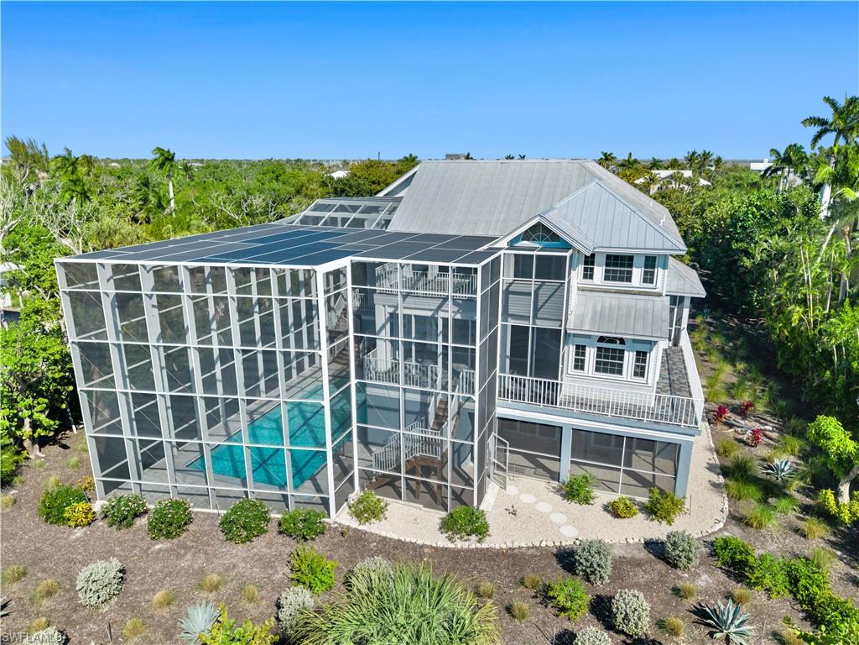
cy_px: 322
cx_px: 430
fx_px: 596
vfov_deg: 56.8
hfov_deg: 71.6
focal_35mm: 24
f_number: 1.8
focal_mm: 8.67
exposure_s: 1/500
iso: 100
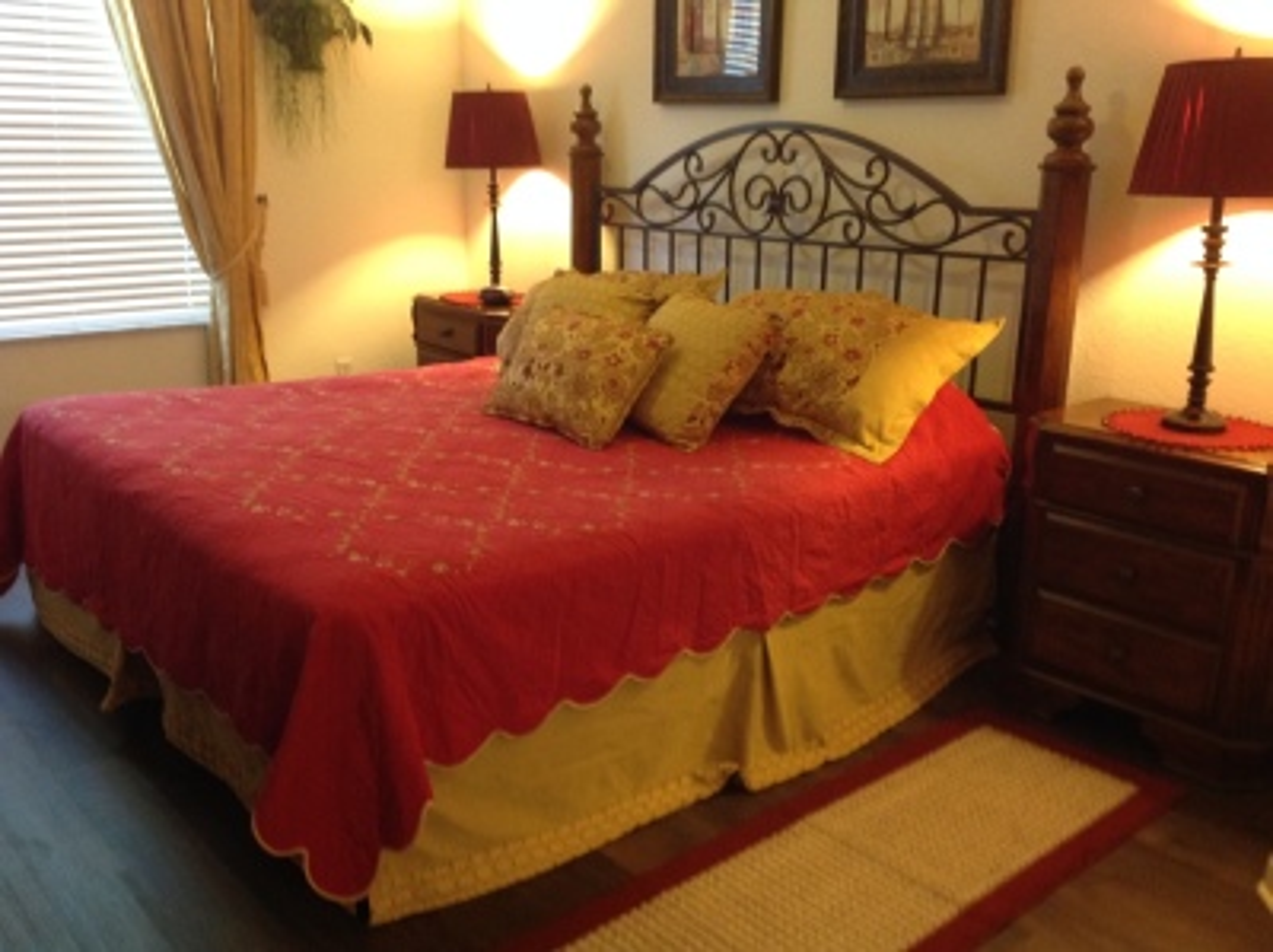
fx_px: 1286
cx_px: 636
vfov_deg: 40.6
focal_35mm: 35
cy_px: 476
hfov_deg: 52.7
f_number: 2.4
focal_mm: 4.28
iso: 320
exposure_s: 1/15
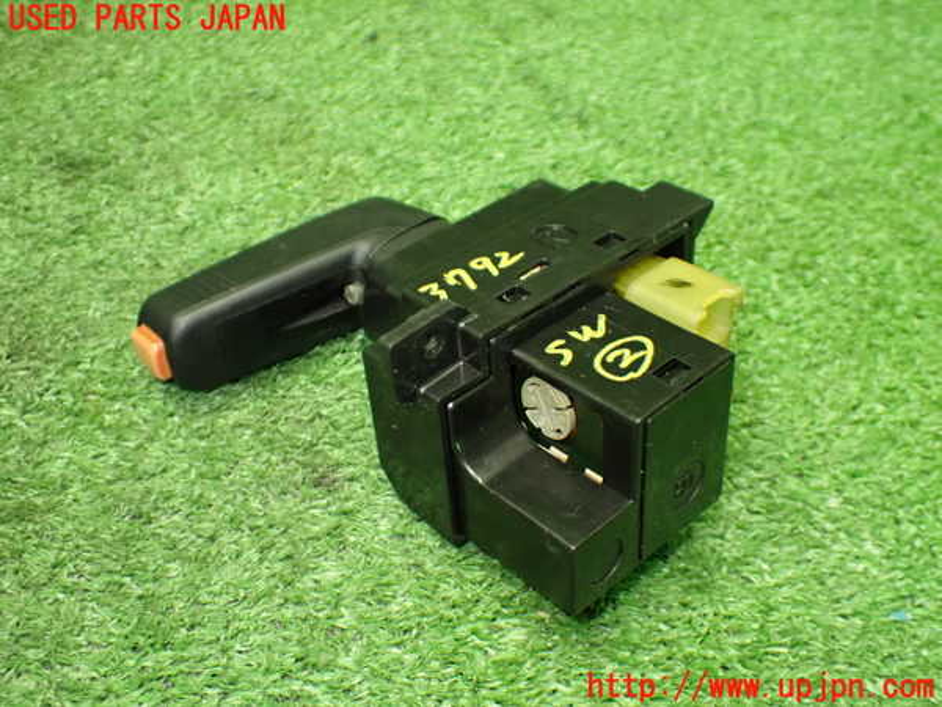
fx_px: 1034
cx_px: 471
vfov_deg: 37.7
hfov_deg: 49.0
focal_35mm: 38
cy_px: 354
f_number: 2.7
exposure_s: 1/60
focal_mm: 6.83
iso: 800
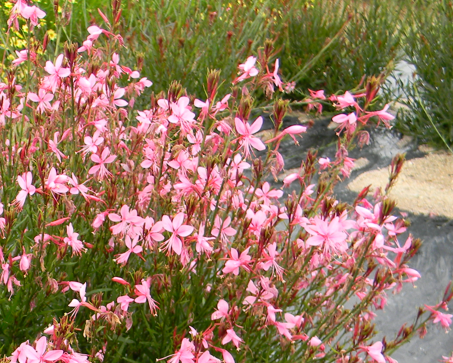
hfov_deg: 27.4
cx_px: 24
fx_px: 885
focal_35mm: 66
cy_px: 332
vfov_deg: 22.5
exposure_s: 1/54.7
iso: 80
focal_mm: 5
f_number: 3.5
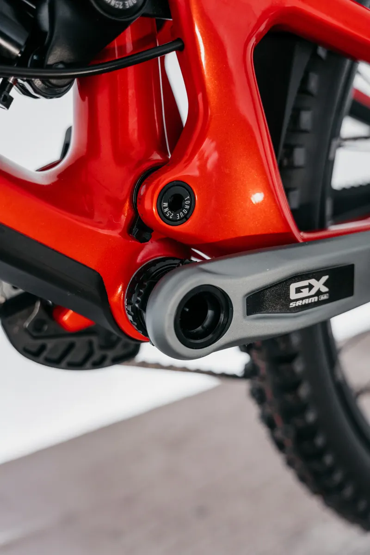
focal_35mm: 41
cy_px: 278
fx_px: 634
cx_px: 185
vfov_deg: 47.3
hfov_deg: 32.6
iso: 1000
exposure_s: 1/160
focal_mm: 41.1
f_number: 2.8
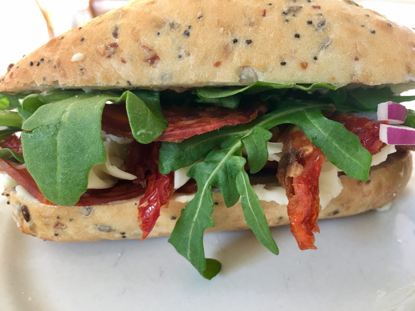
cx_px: 208
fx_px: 348
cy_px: 156
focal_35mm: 29
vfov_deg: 48.2
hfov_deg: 61.7
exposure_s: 1/17
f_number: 2.2
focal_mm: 4.15
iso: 40
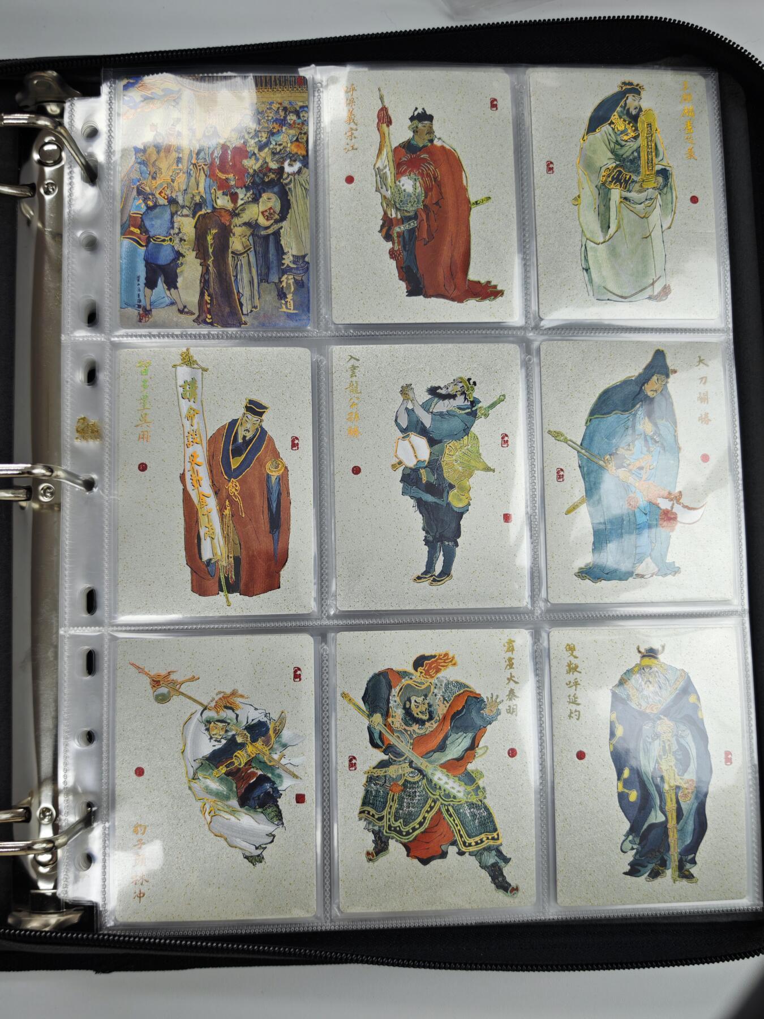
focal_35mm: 35
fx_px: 1030
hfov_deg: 40.7
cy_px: 510
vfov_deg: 52.6
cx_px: 382
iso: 50
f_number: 2
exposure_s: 1/100
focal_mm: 8.72
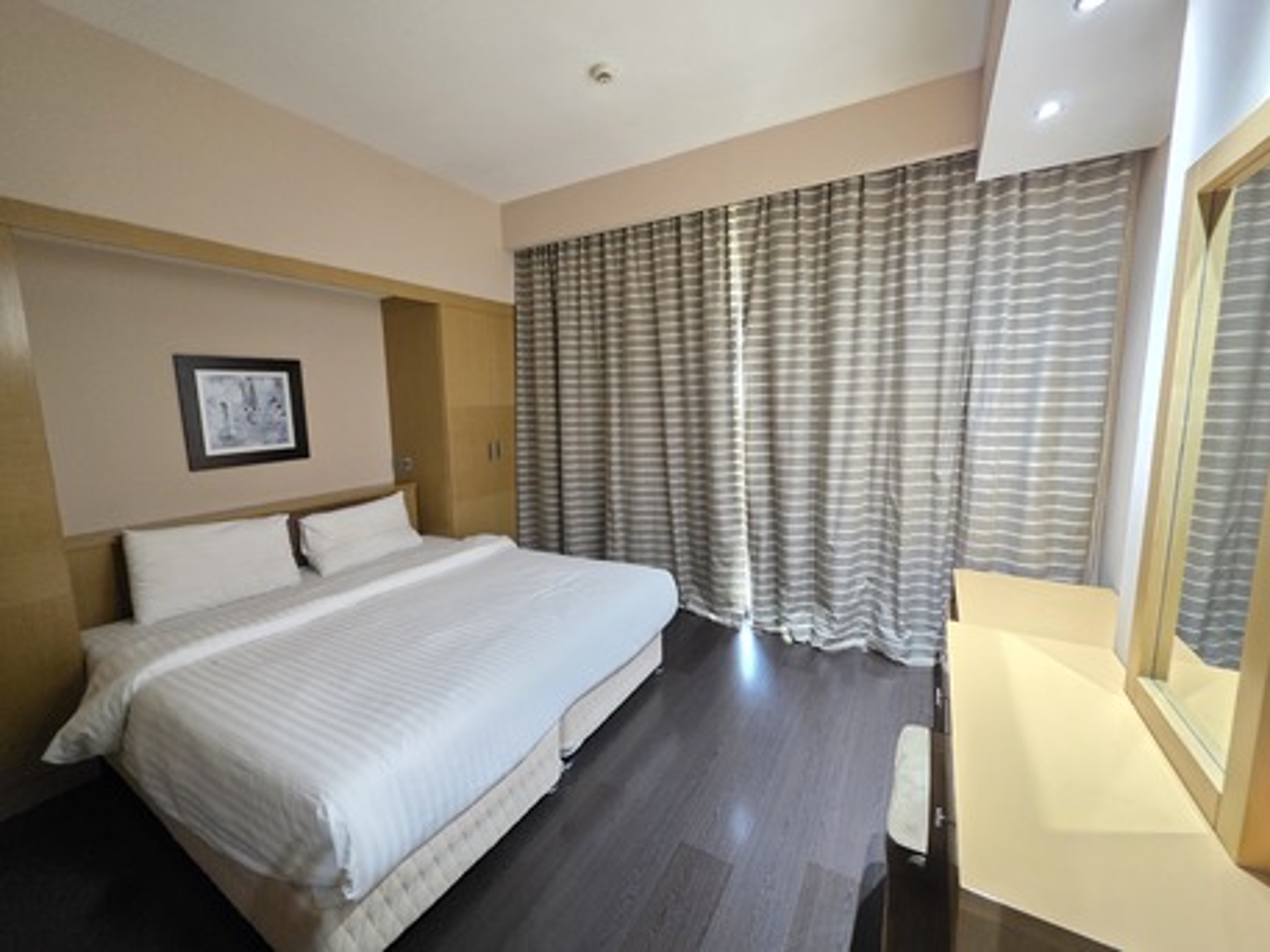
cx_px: 635
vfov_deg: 89.9
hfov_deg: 106.2
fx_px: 477
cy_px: 476
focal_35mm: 13
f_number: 1.9
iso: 1000
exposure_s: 1/33.3
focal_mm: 2.2
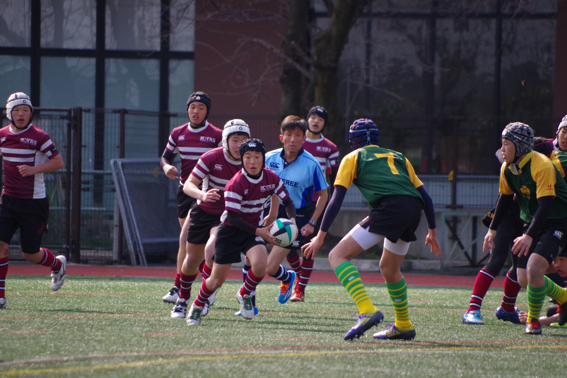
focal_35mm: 450
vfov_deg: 3.1
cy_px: 189
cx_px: 284
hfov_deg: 4.6
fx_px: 7087
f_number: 5.8
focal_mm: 300
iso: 400
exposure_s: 1/1000
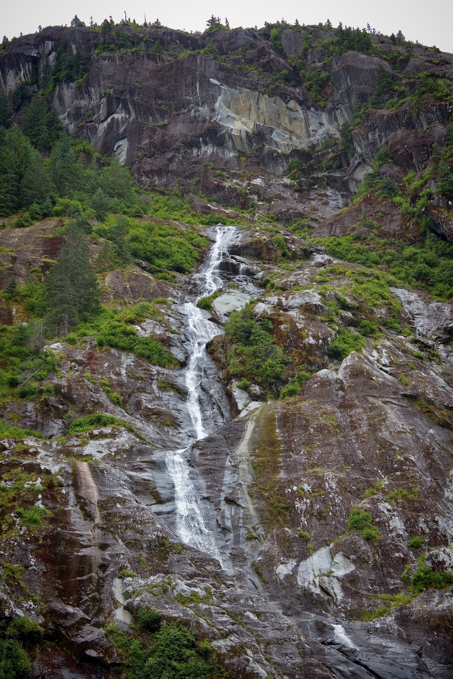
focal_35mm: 58
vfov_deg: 34.5
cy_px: 340
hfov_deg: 23.4
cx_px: 226
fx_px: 1094
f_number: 5
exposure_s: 1/125
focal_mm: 58
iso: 100
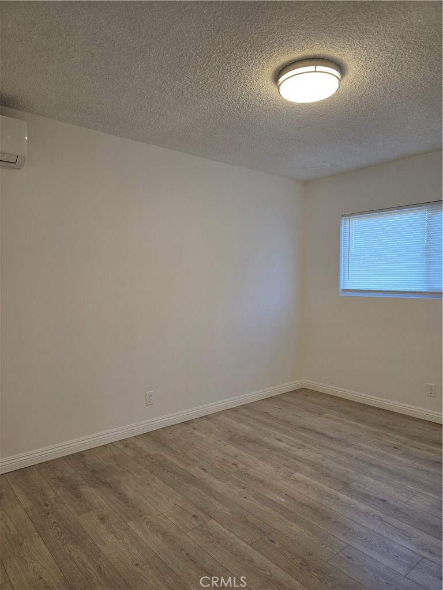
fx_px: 392
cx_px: 222
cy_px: 295
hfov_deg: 58.9
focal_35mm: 23
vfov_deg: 73.9
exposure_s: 1/120
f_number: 1.7
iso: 80
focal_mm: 6.3
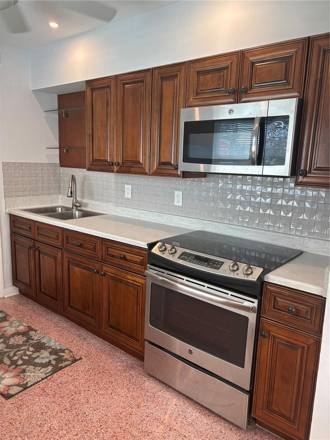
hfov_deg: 53.1
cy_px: 220
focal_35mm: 26
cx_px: 165
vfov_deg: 67.3
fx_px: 330
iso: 125
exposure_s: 1/120
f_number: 1.6
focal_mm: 5.96
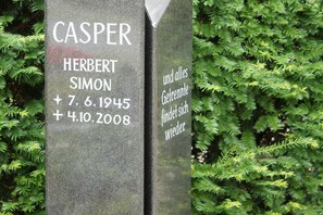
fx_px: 1041
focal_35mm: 116
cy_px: 71
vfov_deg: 11.8
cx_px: 75
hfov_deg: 17.5
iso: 500
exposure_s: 1/80
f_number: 5
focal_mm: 50
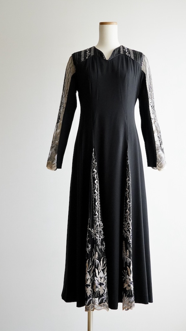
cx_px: 109
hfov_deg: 32.7
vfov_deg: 55.3
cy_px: 164
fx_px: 316
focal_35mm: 36
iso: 6400
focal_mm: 34
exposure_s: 1/800
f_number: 5
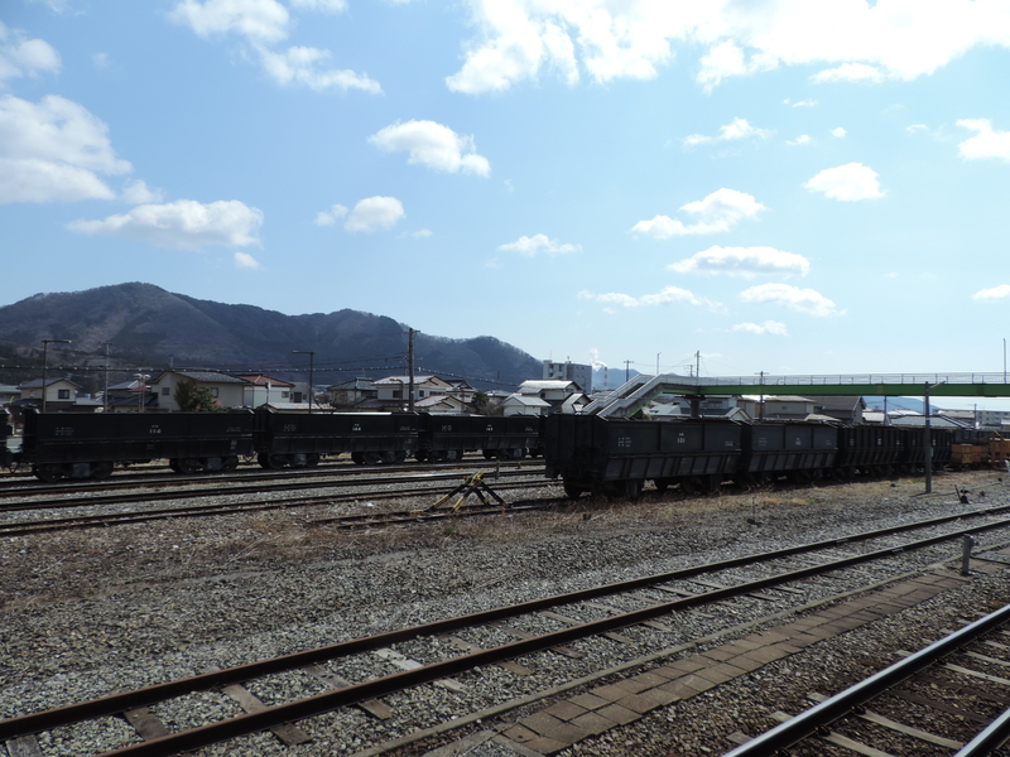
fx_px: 700
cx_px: 505
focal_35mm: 24
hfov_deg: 71.6
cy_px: 378
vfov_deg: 56.8
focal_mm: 4.3
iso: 80
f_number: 3.3
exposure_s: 1/1250
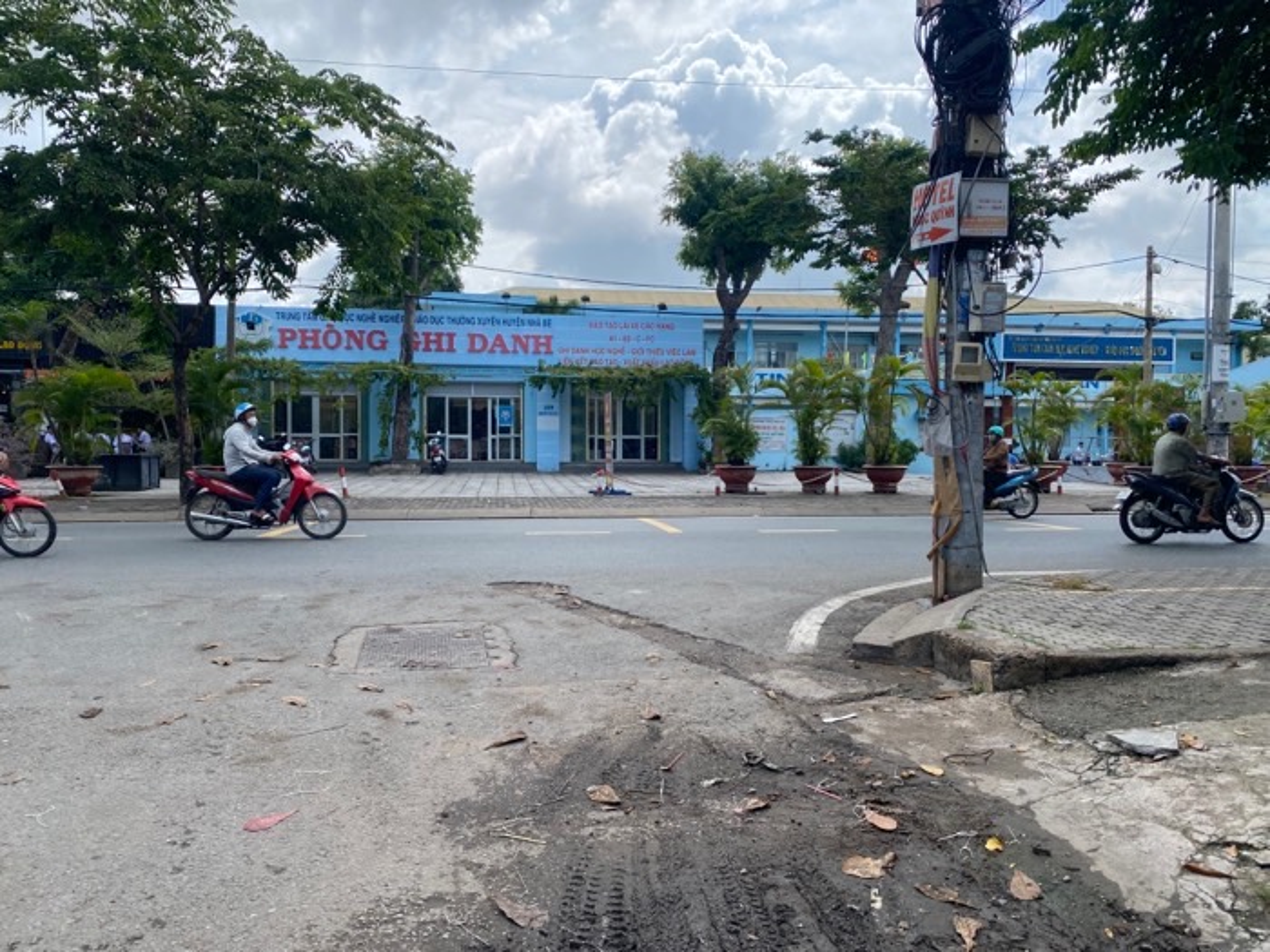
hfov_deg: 67.3
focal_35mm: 26
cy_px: 476
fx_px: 954
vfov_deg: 53.1
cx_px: 635
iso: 32
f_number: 1.8
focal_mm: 4.25
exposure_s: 1/1927
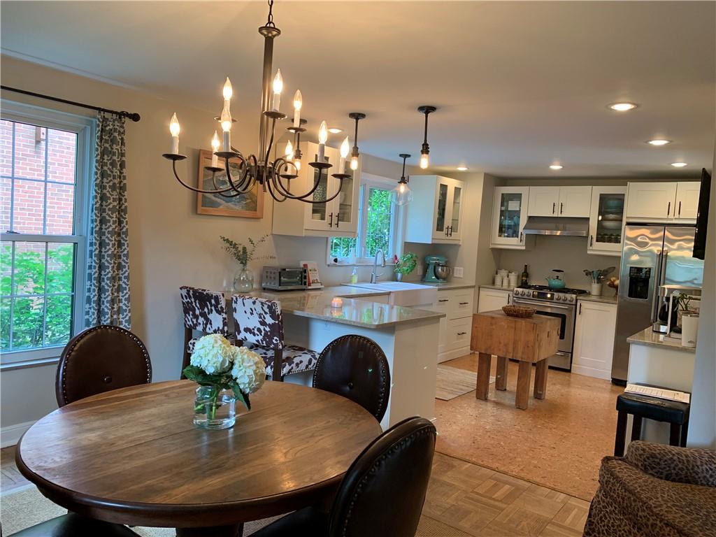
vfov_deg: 53.1
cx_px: 358
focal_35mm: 26
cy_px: 268
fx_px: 538
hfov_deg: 67.3
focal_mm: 4.25
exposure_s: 1/60
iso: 80
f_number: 1.8
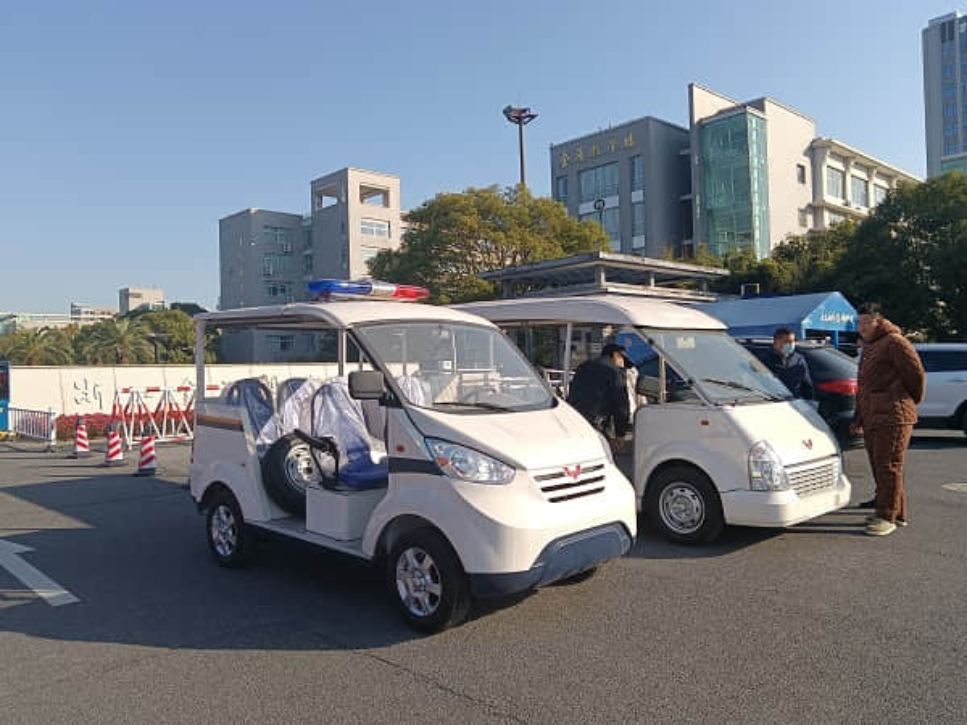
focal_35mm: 27
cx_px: 484
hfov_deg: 65.3
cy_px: 362
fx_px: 754
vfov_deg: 51.4
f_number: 1.9
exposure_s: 1/953
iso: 101
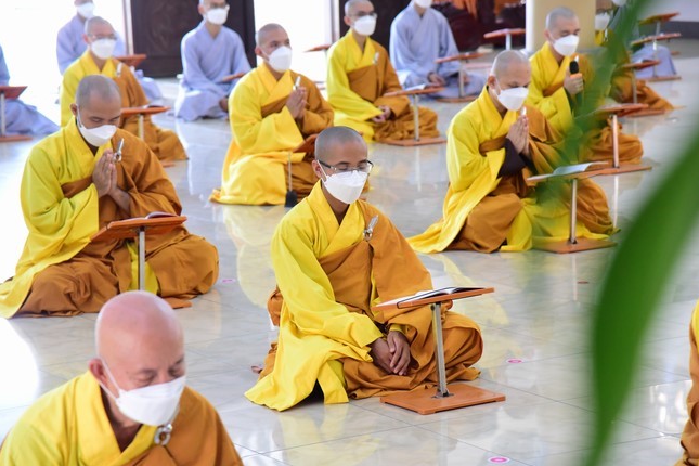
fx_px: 2349
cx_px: 350
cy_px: 234
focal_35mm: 121
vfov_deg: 11.3
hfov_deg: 16.9
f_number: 5.6
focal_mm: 120
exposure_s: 1/125
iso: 6400
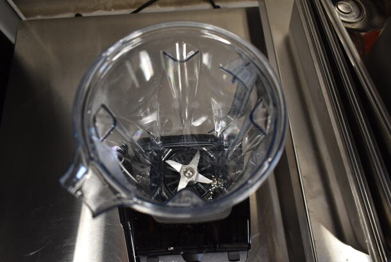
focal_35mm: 27
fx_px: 294
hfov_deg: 67.3
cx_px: 196
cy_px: 131
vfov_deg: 48.0
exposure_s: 1/30
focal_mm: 18
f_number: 3.5
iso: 560
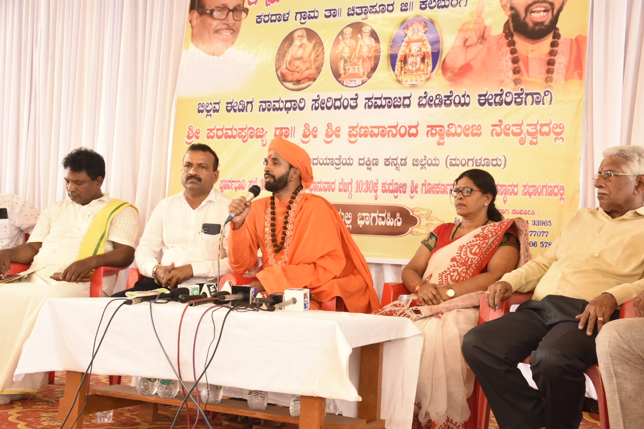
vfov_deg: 29.9
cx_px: 322
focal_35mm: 45
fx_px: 805
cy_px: 214
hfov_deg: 43.6
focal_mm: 30
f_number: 5
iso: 1250
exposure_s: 1/60
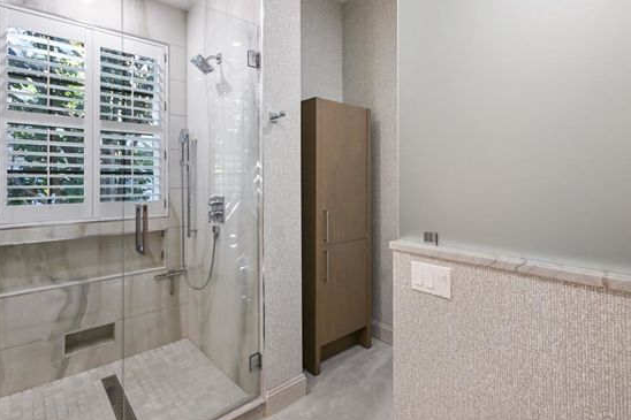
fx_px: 315
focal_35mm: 18
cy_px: 178
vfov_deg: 67.0
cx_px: 291
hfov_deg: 89.8
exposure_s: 1/320
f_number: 8
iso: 3200
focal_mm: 14
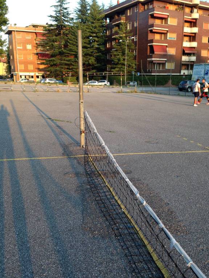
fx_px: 266
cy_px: 139
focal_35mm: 33
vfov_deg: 55.4
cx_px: 104
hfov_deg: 42.9
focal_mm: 4.12
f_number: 2.4
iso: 50
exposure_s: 1/134
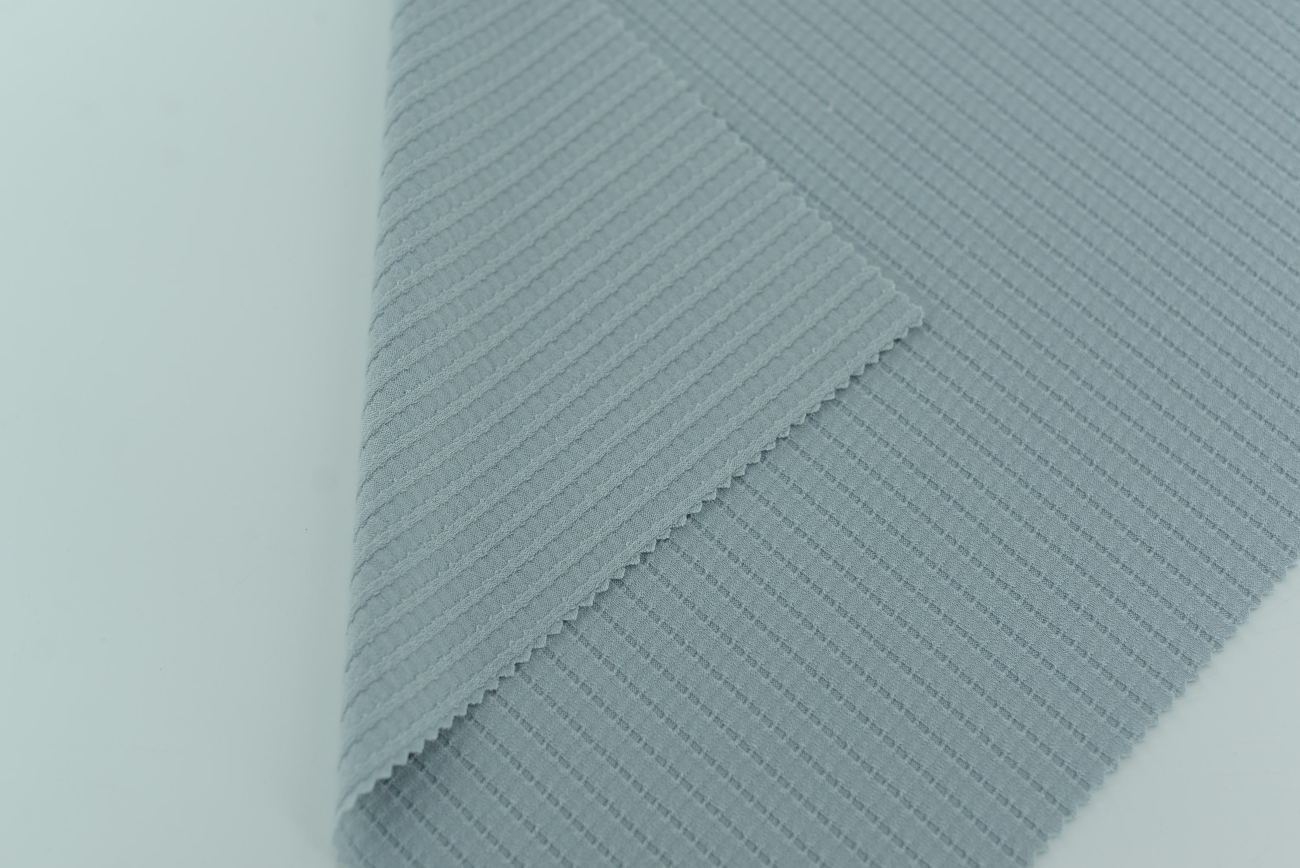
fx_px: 1806
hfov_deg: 39.6
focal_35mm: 50
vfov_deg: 27.0
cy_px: 434
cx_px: 650
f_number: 3.5
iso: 100
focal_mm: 50
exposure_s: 1/250
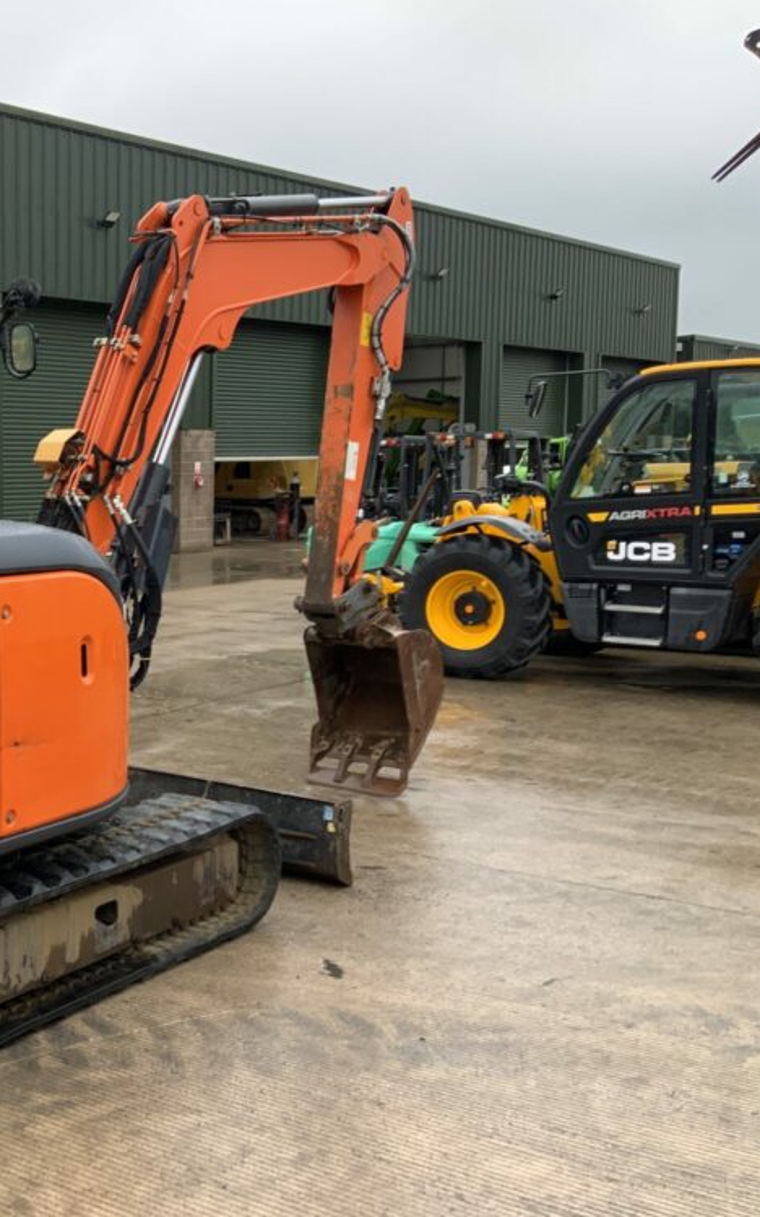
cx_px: -29
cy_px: 619
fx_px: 1392
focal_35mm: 42
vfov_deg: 47.2
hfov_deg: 28.3
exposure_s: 1/144
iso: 16
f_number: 1.8
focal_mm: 3
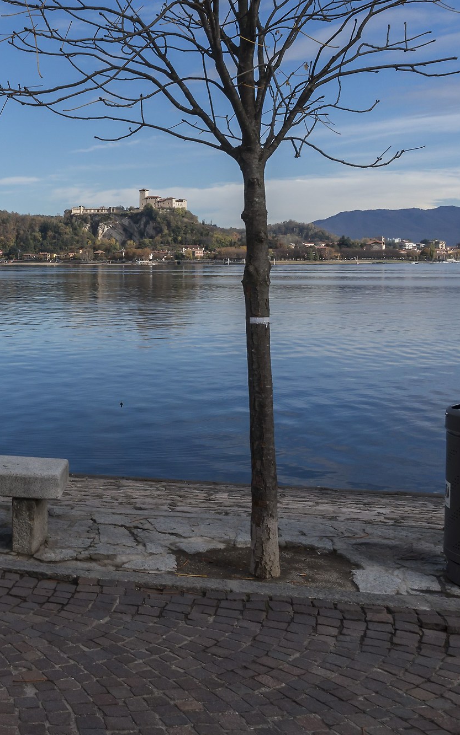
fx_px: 883
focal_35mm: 44
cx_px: -82
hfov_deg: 26.2
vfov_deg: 45.1
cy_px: 305
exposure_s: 1/640
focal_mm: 16
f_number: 8
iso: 200
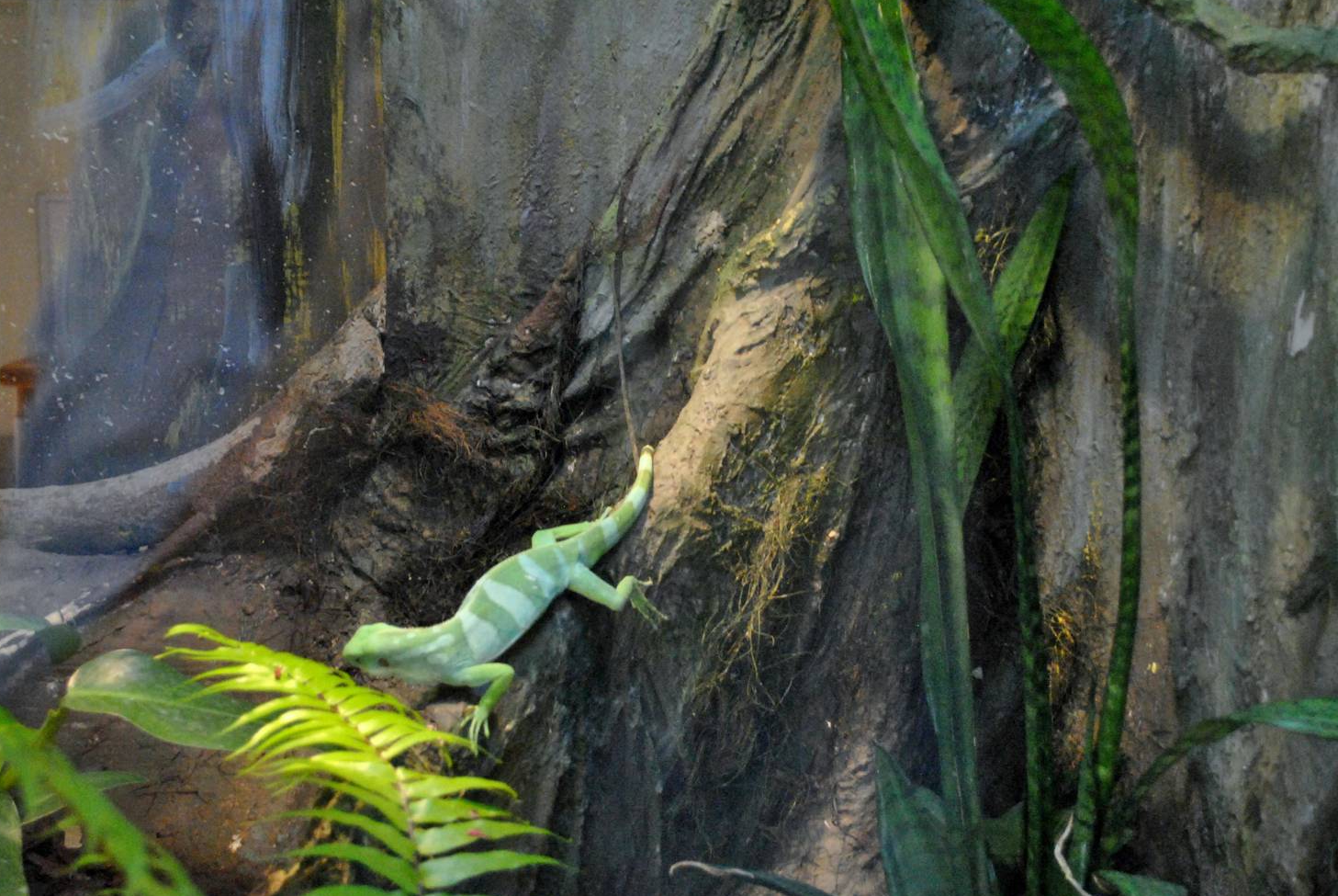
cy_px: 444
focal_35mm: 56
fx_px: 2084
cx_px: 662
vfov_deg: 24.3
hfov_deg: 35.6
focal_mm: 34
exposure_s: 1/25
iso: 1600
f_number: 5
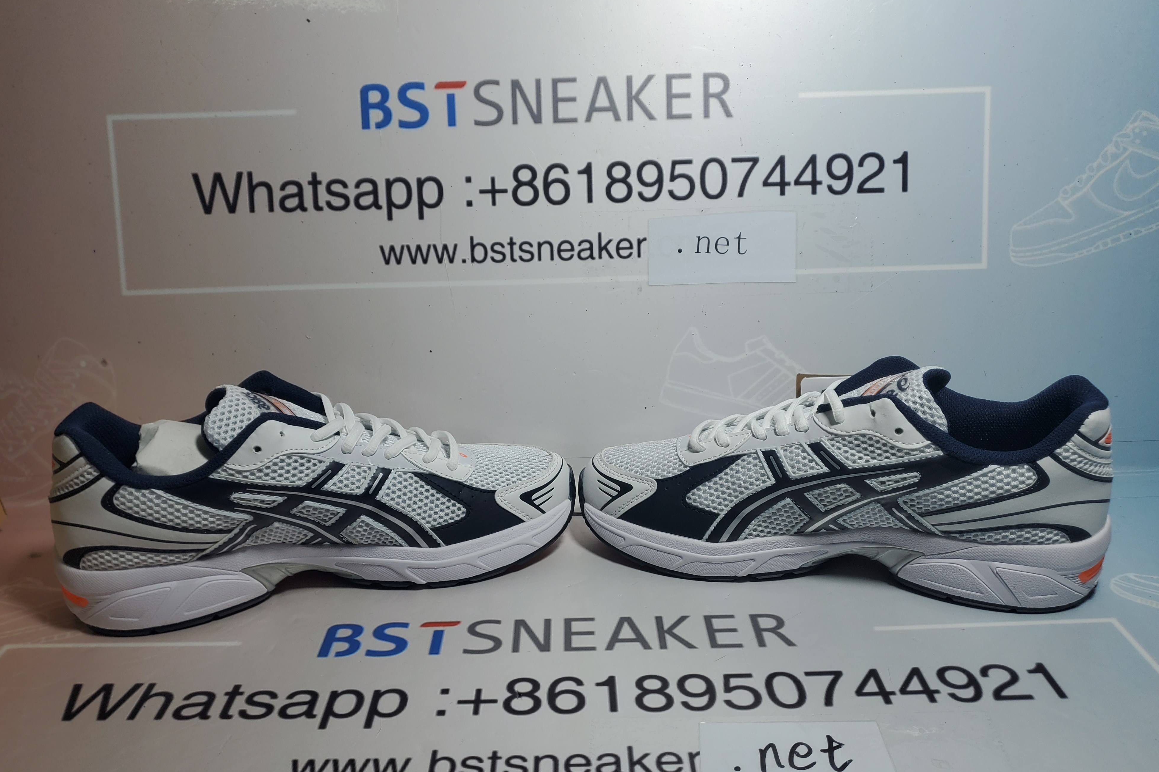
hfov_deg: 65.5
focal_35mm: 28
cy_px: 418
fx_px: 901
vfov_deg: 46.4
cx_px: 566
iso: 50
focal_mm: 4.3
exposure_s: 1/890
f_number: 1.5
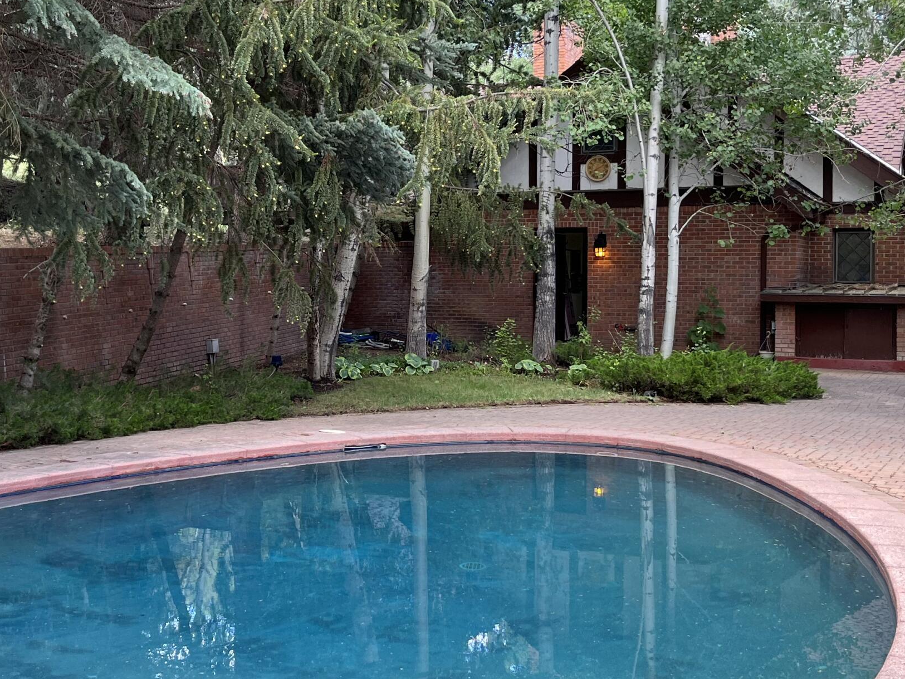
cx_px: 352
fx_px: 1255
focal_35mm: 48
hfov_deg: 39.4
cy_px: 290
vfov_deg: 30.2
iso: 50
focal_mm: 5.1
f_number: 1.6
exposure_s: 1/171
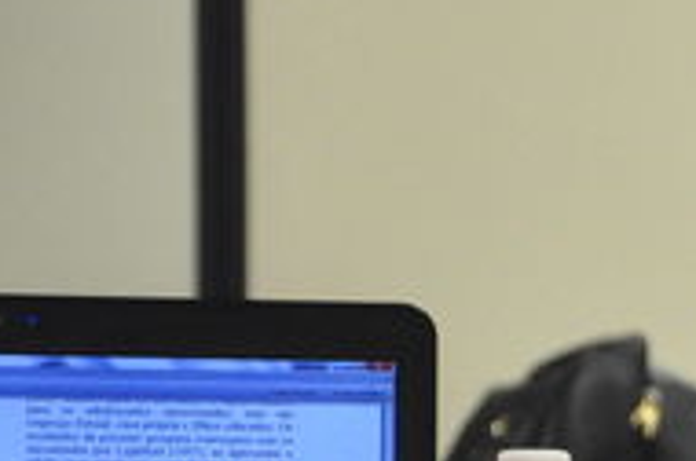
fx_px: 11714
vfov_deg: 2.3
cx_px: 1203
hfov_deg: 3.4
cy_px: 611
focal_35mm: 607
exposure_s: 1/50
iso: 2000
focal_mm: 105
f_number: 5.6
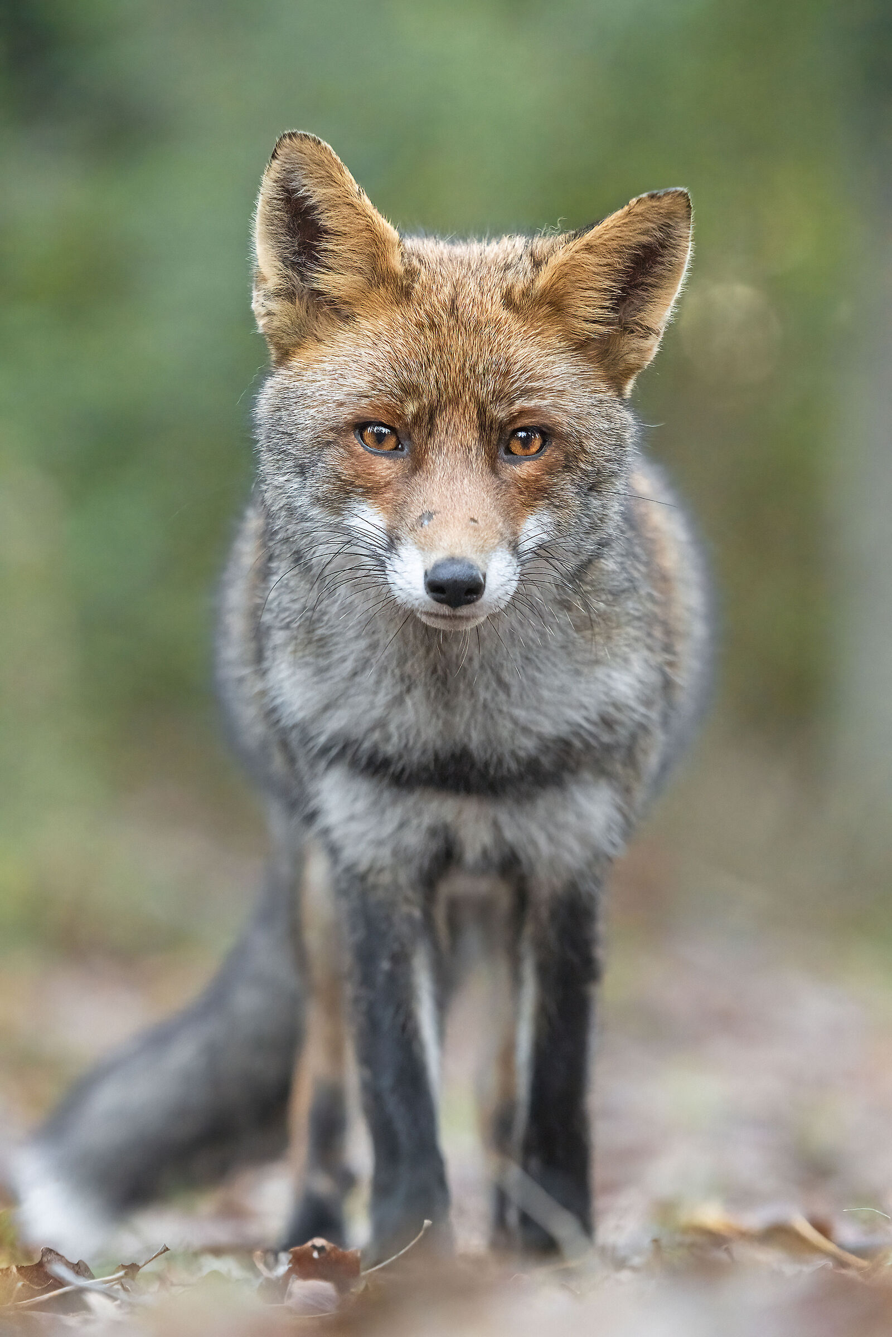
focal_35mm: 225
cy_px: 668
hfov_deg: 6.1
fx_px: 8362
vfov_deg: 9.1
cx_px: 446
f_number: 2.8
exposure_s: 1/320
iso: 2500
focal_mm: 150
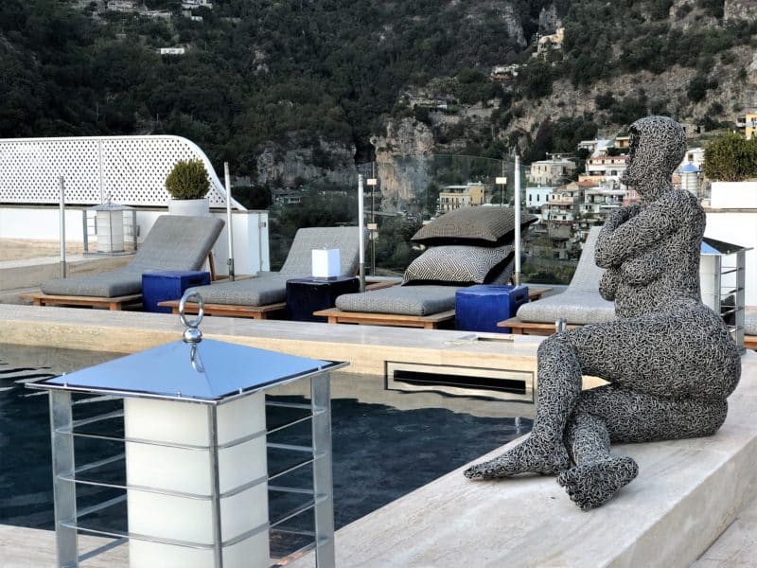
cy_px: 284
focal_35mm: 57
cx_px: 378
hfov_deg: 33.8
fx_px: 1247
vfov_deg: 25.7
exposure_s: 1/120
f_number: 2.8
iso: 40
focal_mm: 6.6
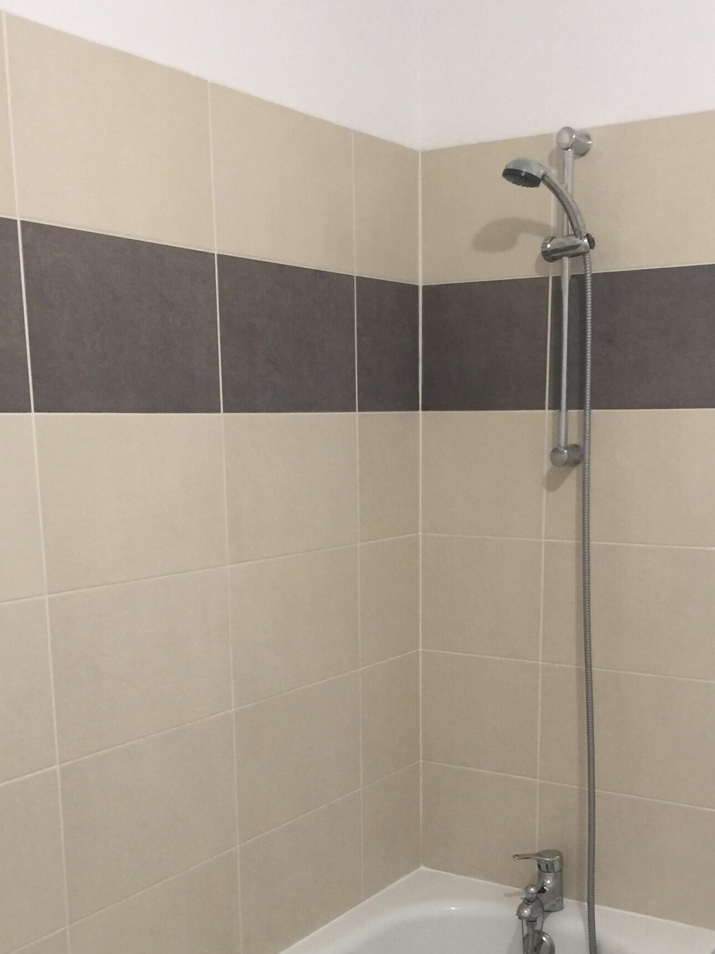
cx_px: 368
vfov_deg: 42.8
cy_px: 685
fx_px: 1184
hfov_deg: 33.6
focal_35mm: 43
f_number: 2.2
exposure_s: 1/33
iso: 64
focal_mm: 4.15
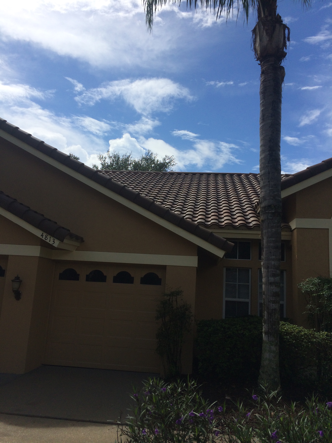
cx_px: 166
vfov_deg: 60.0
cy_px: 222
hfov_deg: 46.8
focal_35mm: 30
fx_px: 384
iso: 40
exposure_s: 1/3731
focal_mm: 4.12
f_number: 2.2
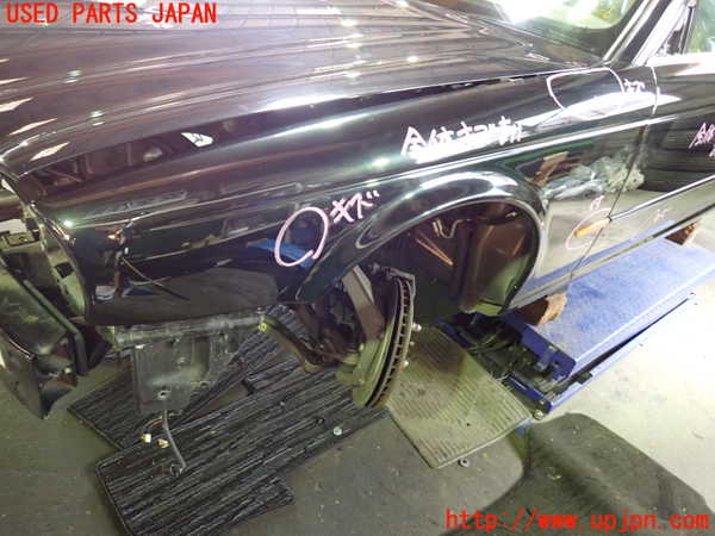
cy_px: 268
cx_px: 358
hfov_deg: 69.4
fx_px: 516
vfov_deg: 54.9
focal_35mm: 25
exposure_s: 1/25
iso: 800
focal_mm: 4.5
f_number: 2
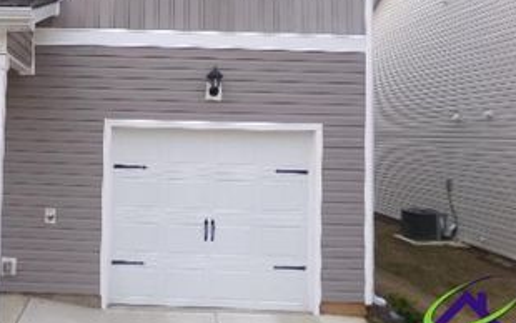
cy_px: 87
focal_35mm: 41
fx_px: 577
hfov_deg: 46.6
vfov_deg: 30.8
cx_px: 133
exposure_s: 1/180
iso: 100
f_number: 3.7
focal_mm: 4.3
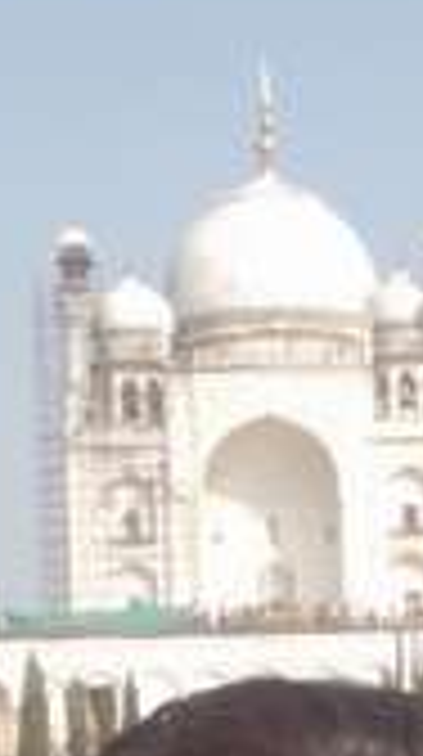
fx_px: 1822
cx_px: 328
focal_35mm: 91
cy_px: 760
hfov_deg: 13.2
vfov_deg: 22.5
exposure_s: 1/500
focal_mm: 2.24
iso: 50
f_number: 2.2
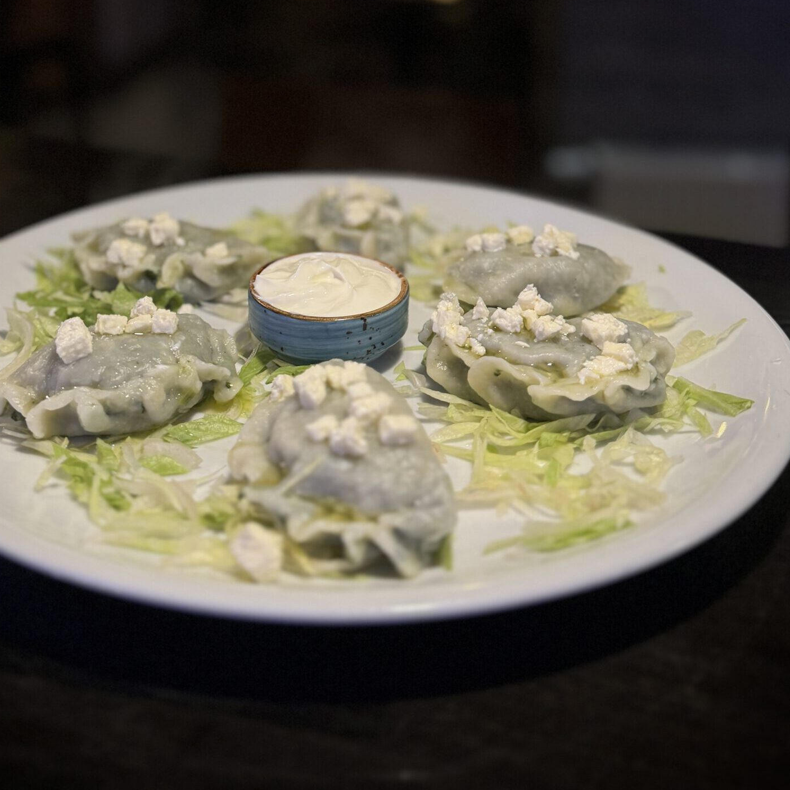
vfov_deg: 55.6
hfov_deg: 55.2
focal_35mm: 29
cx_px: 317
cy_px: 388
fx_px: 749
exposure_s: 1/50
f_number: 1.78
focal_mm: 6.76
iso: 200
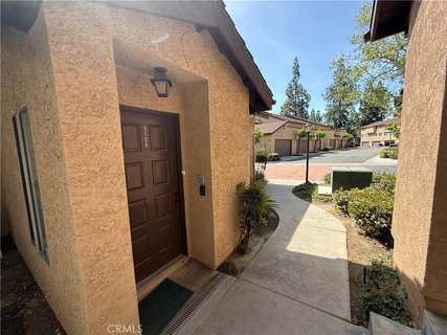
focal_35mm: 14
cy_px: 168
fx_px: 181
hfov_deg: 102.1
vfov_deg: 85.6
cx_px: 224
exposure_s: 1/596
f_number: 2.2
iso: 64
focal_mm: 2.22
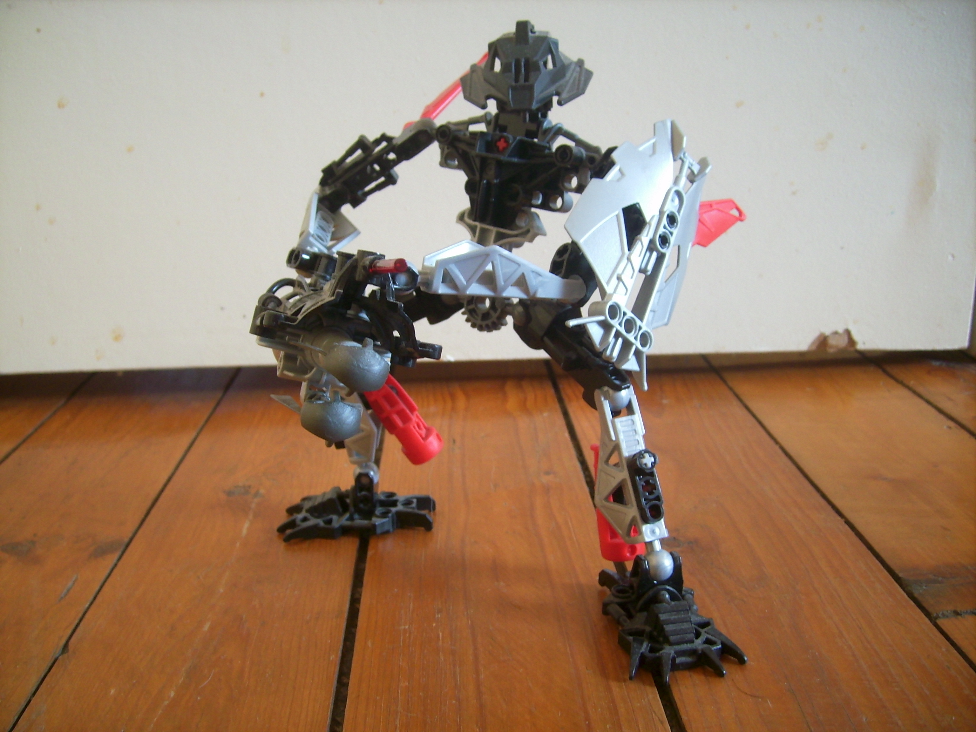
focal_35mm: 32
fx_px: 902
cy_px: 366
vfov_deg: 44.2
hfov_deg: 56.8
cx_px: 488
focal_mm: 5.99
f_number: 2.8
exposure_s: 1/4
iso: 50
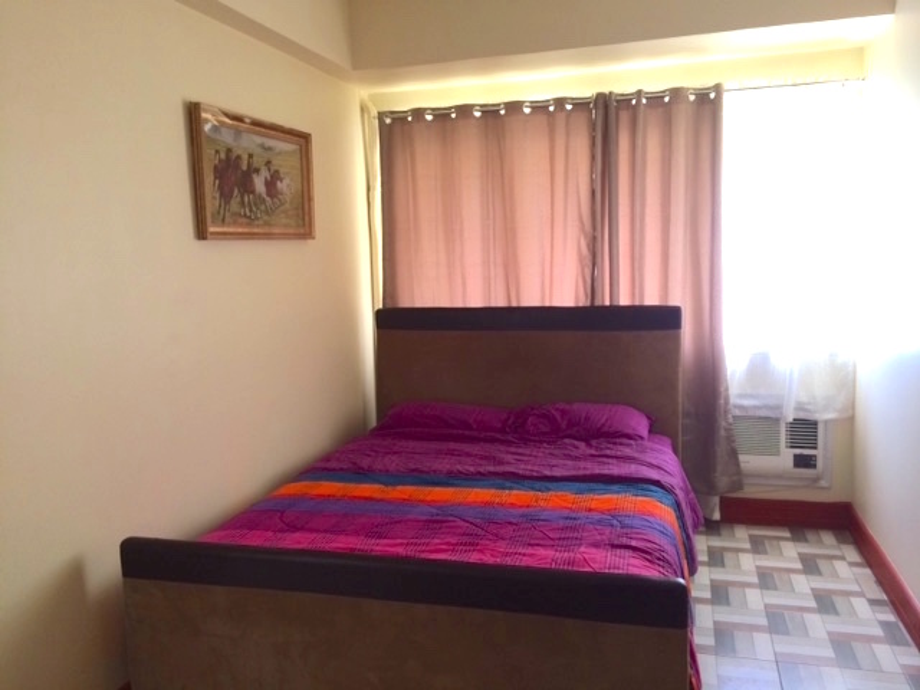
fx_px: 771
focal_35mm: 29
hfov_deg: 61.7
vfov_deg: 48.2
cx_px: 460
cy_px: 345
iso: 50
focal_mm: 4.15
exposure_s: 1/30
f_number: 2.2
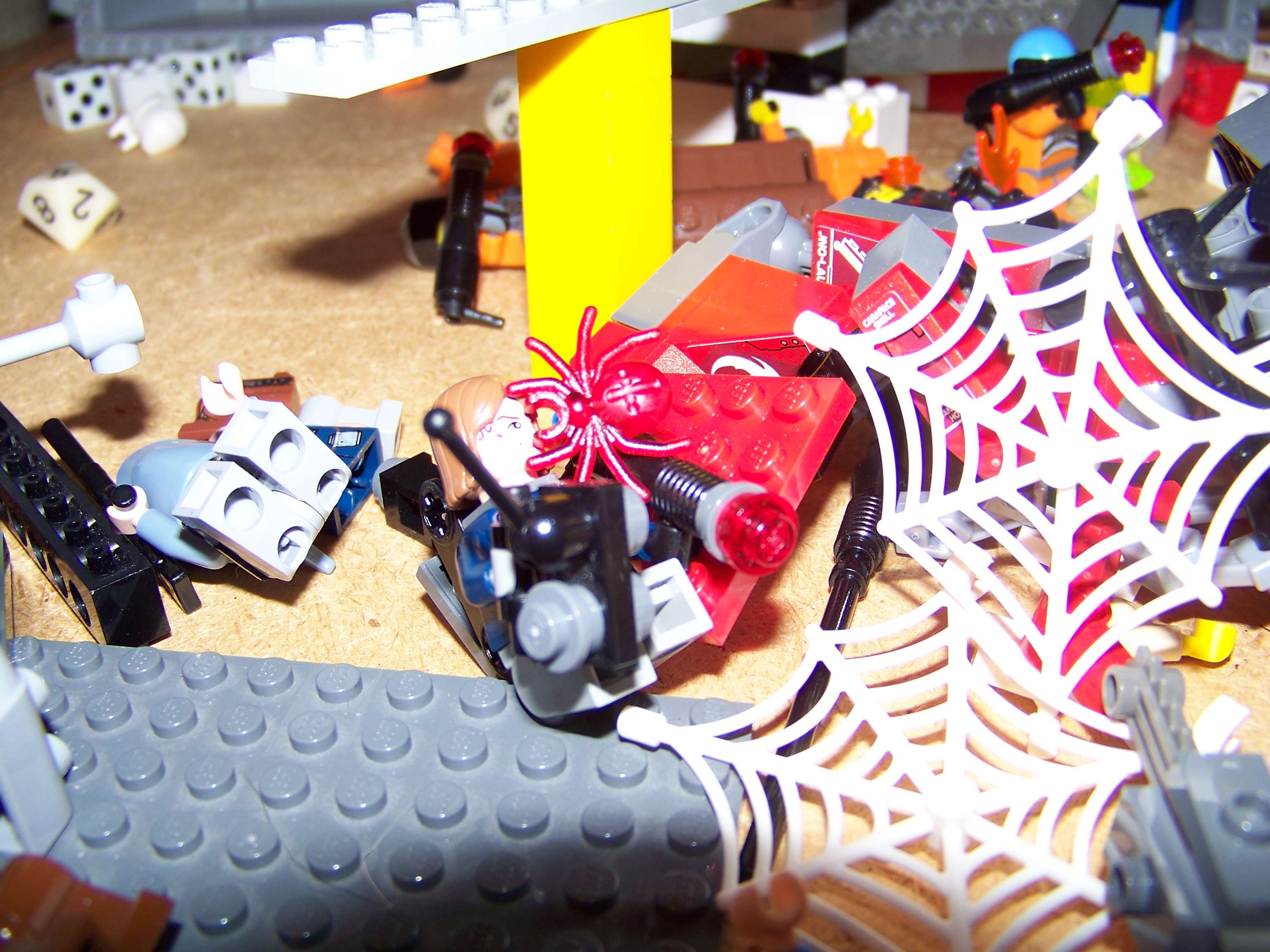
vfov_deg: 39.7
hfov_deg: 51.4
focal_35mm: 36
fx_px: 1321
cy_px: 476
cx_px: 635
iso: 64
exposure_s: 1/30
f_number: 2.8
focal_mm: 5.85
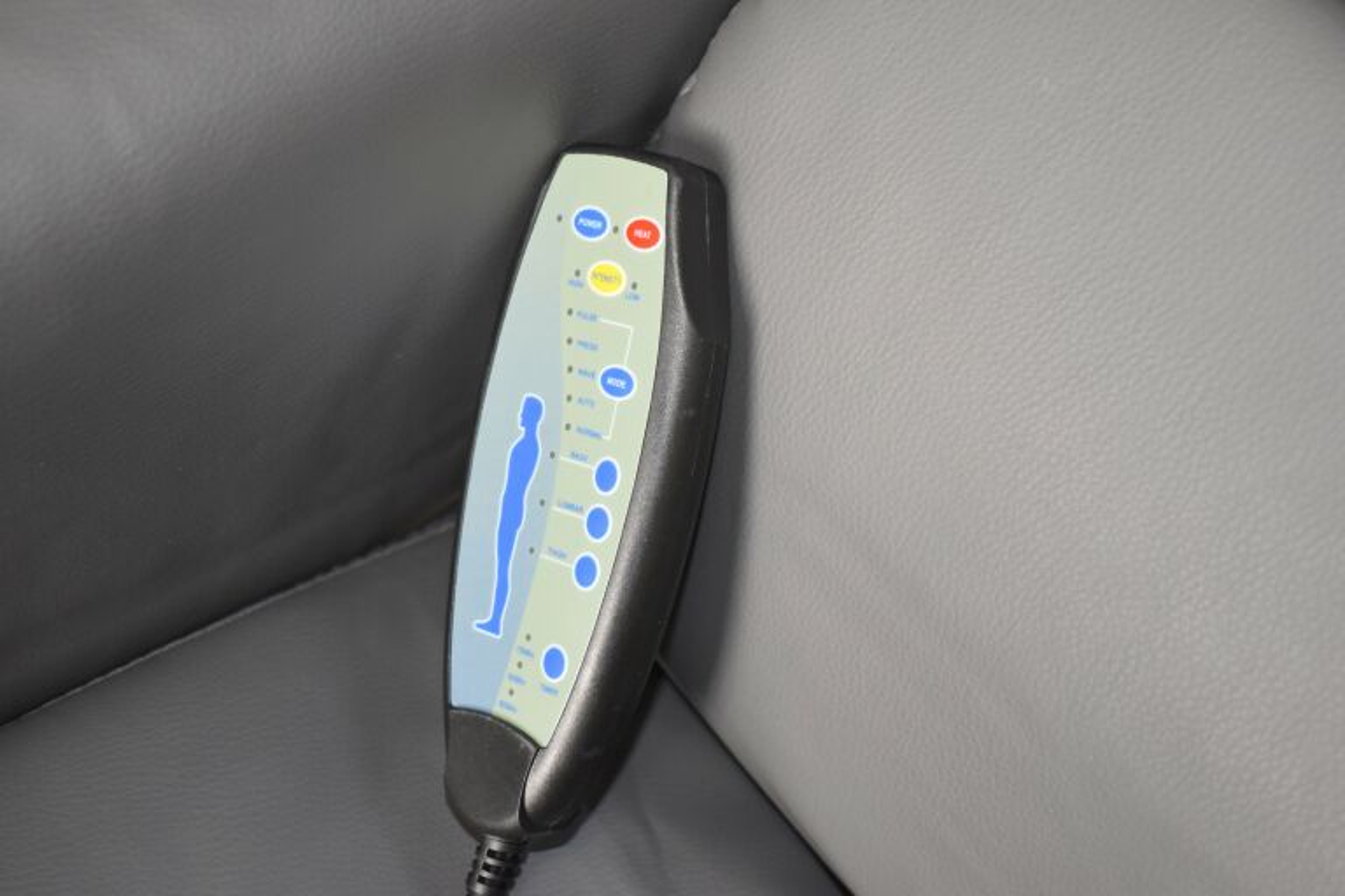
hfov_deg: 35.1
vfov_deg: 23.8
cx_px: 672
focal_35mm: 57
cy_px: 448
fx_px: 2129
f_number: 4.8
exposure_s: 1/80
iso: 800
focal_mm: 38
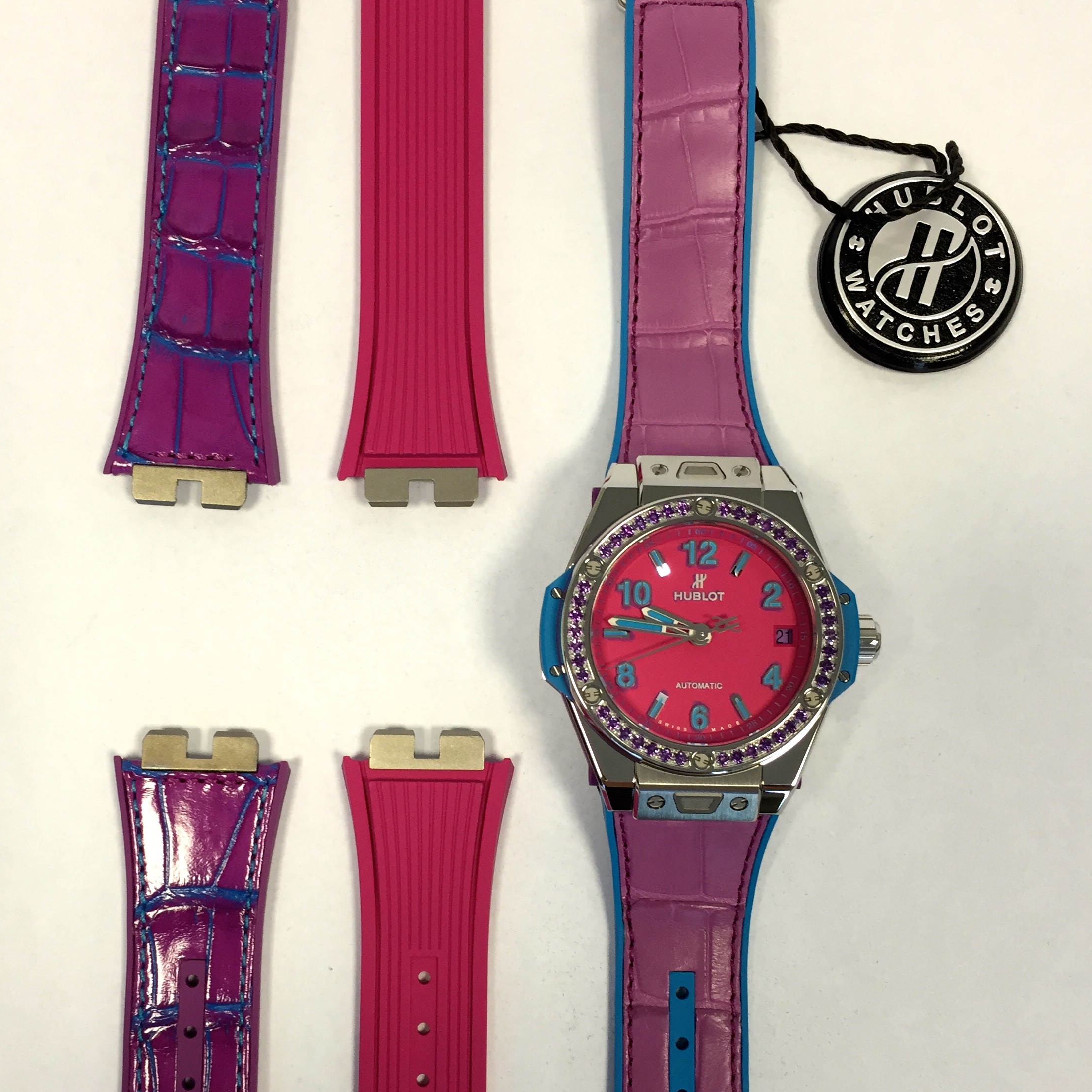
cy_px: 663
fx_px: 1356
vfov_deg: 43.6
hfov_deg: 43.8
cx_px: 501
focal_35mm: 38
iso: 32
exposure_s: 1/33
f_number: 2.2
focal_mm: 4.15
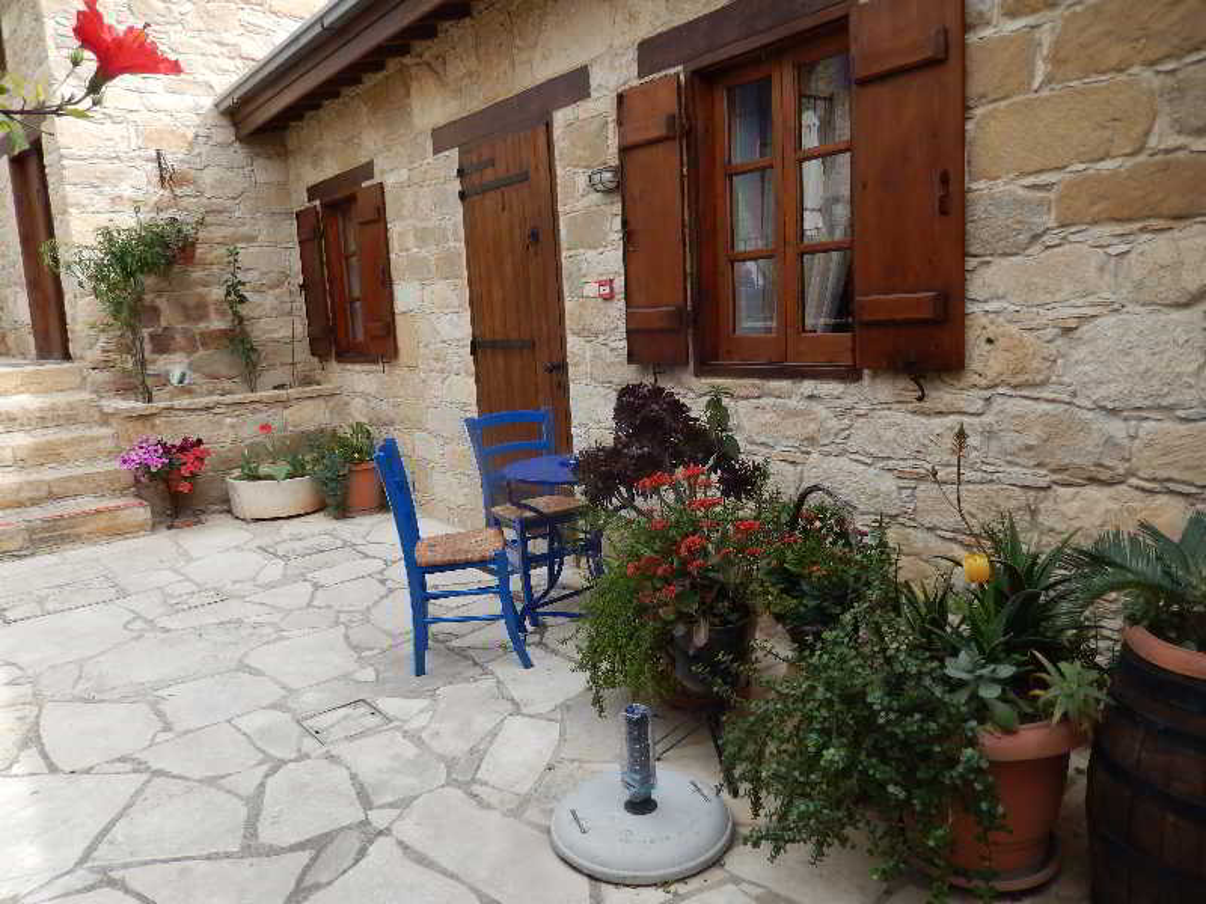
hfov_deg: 69.4
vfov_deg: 54.9
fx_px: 871
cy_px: 452
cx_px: 603
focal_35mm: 25
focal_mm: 4.5
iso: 125
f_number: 3.4
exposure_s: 1/500
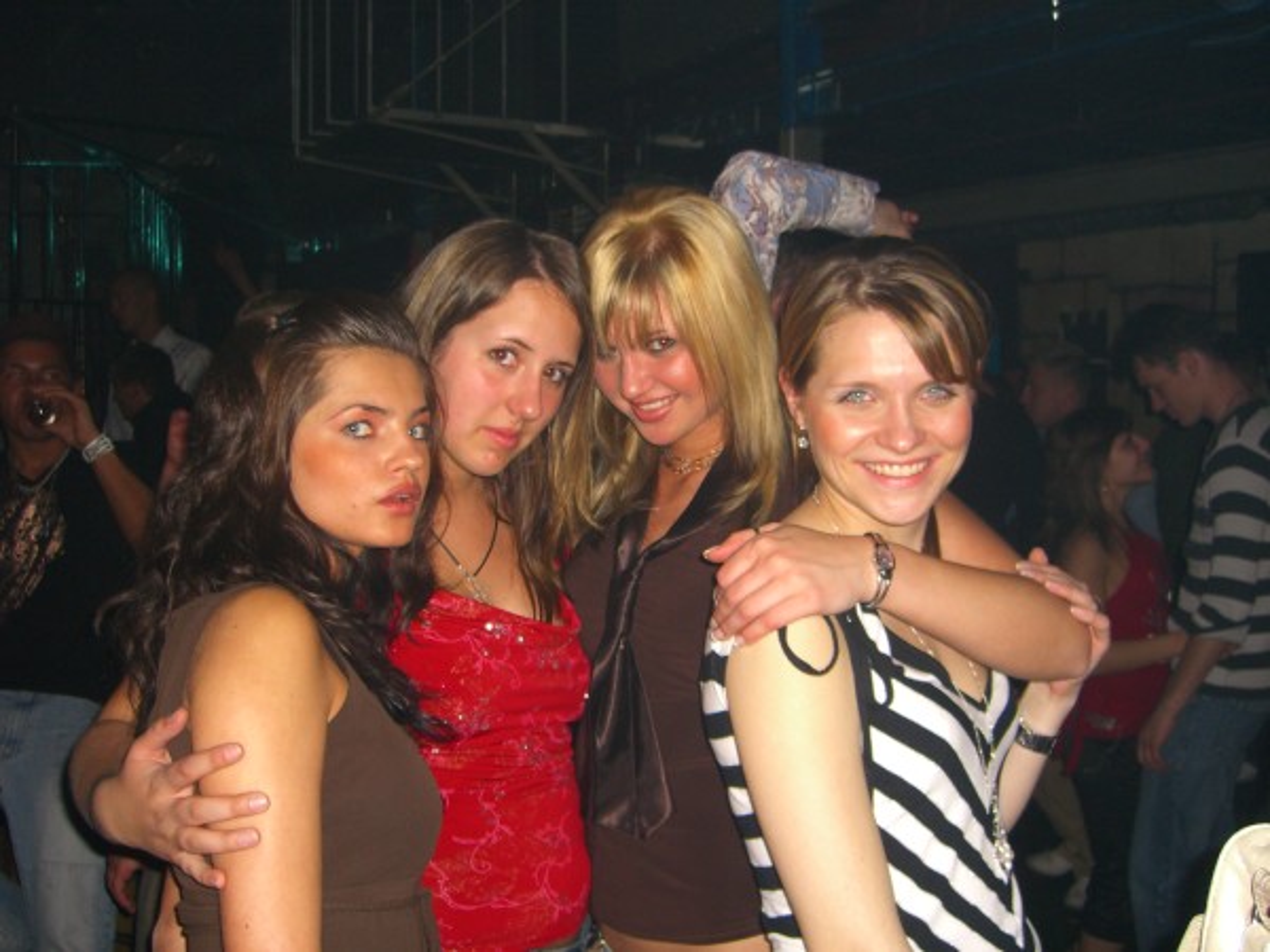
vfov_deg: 37.7
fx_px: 1394
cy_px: 476
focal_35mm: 38
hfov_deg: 49.0
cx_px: 635
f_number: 2.8
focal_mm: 7.9
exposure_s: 1/60
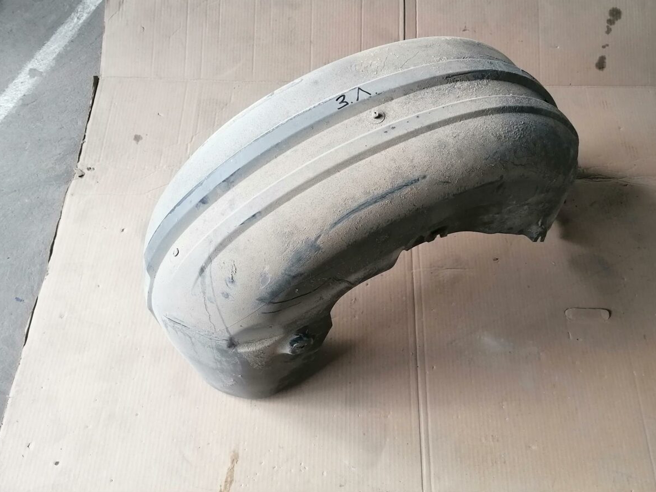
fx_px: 606
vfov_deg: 44.0
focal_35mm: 32
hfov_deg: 56.7
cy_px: 203
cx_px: 365
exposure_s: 1/50
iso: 125
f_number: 1.8
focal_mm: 4.75
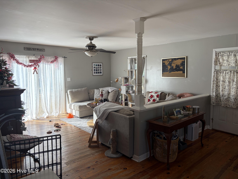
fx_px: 179
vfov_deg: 53.1
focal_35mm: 26
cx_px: 119
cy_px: 90
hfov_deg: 67.3
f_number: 1.6
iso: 40
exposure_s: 1/178
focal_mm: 5.96
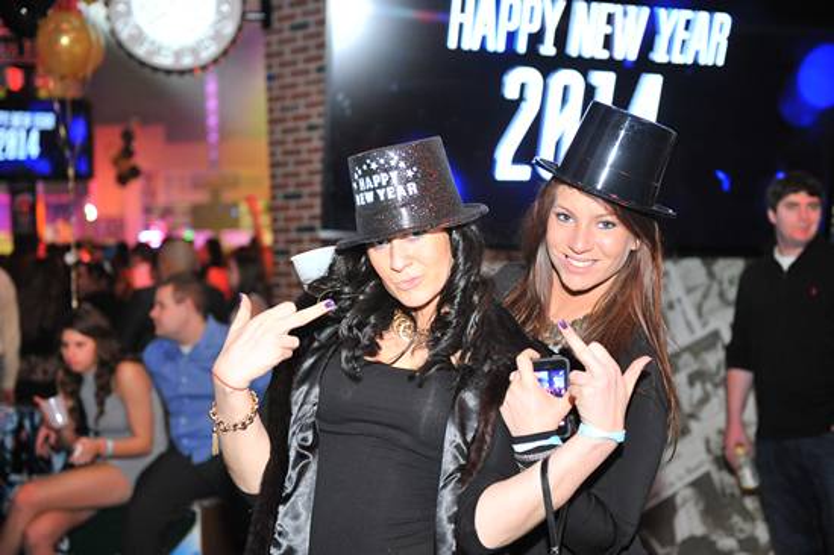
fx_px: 1204
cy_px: 278
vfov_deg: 26.0
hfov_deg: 38.2
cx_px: 417
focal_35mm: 52
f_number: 3.2
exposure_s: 1/100
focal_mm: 52
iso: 2500
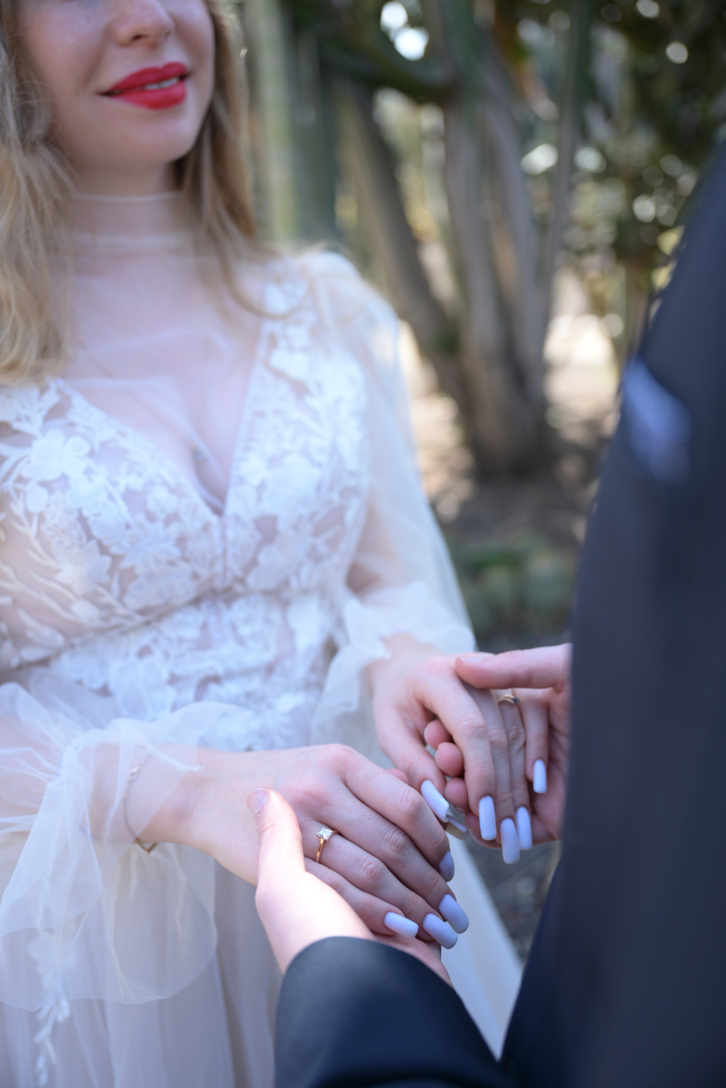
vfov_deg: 59.5
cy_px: 544
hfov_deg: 41.8
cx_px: 363
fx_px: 952
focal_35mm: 32
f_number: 2.8
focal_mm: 31.5
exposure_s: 1/320
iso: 100
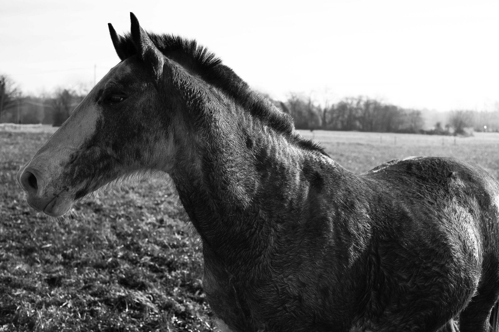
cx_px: 250
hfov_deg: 37.5
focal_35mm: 53
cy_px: 166
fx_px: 735
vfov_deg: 25.5
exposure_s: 1/3200
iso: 800
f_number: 4.5
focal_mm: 35
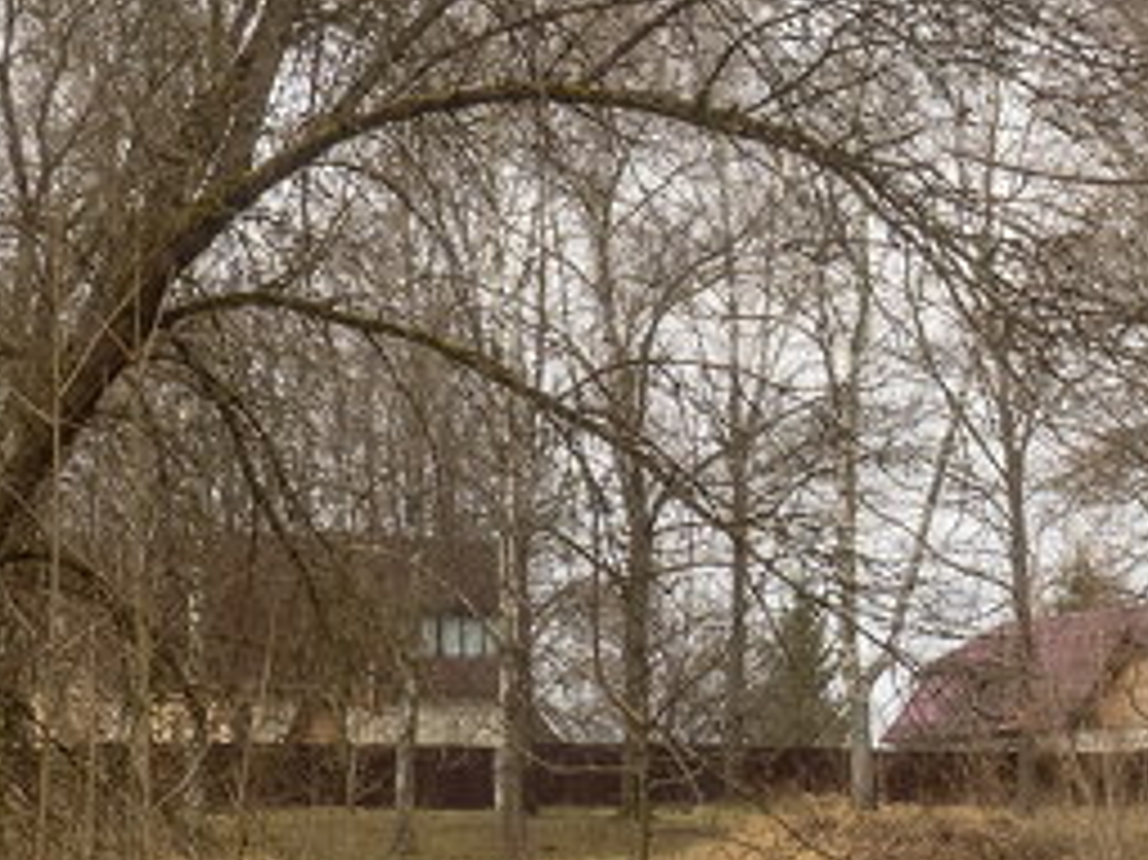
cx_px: 943
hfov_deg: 13.0
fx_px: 5005
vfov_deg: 9.8
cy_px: 133
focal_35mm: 151
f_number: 9
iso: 250
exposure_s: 1/125
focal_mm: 18
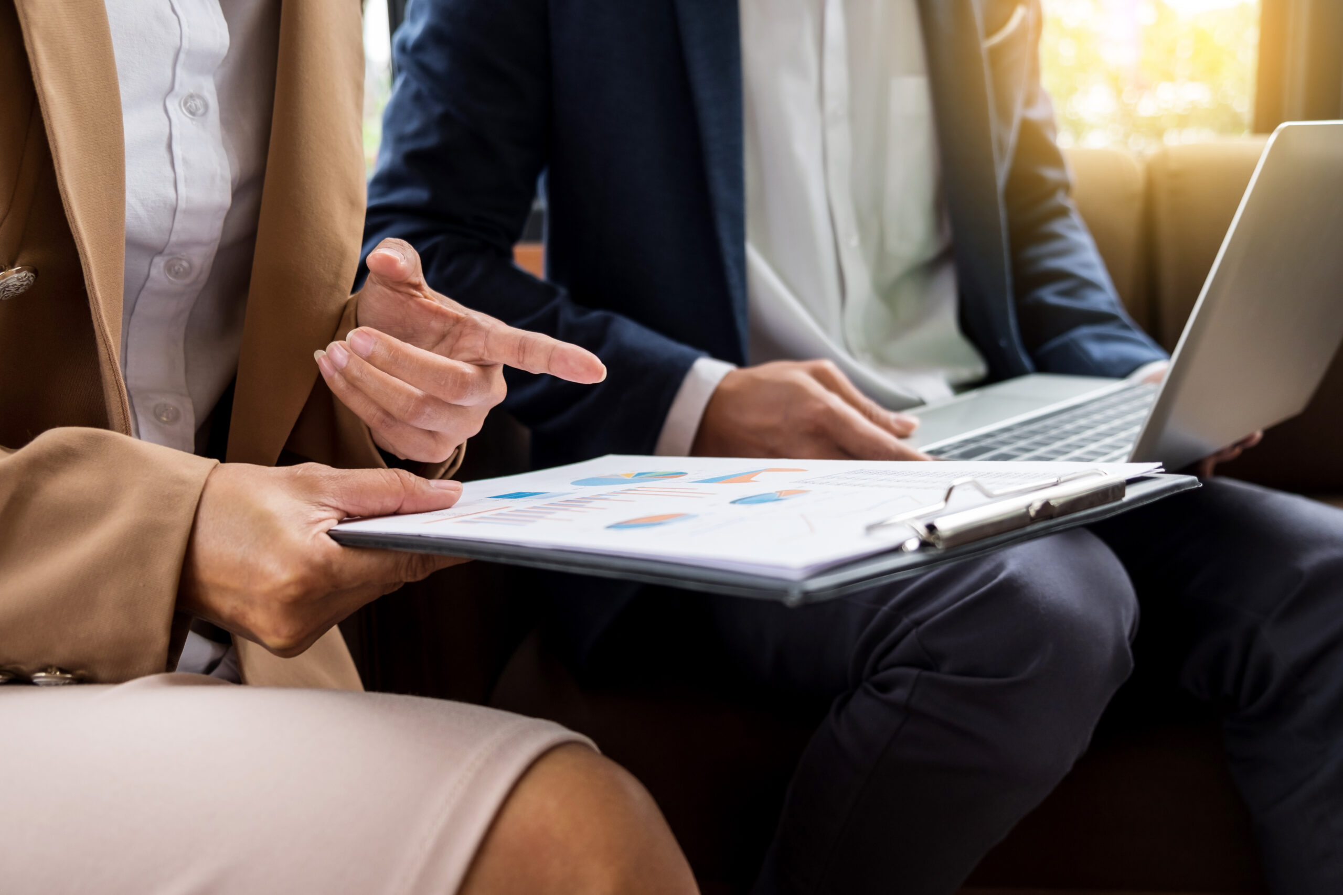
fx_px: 1306
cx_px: 672
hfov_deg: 54.4
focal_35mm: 35
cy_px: 448
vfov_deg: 37.9
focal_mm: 23.3
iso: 200
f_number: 3.2
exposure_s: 1/125
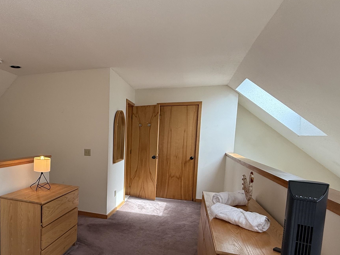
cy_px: 165
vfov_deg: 54.0
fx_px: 246
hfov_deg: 65.7
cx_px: 91
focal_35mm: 25
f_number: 2.2
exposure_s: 1/120
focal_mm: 2.22
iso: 160
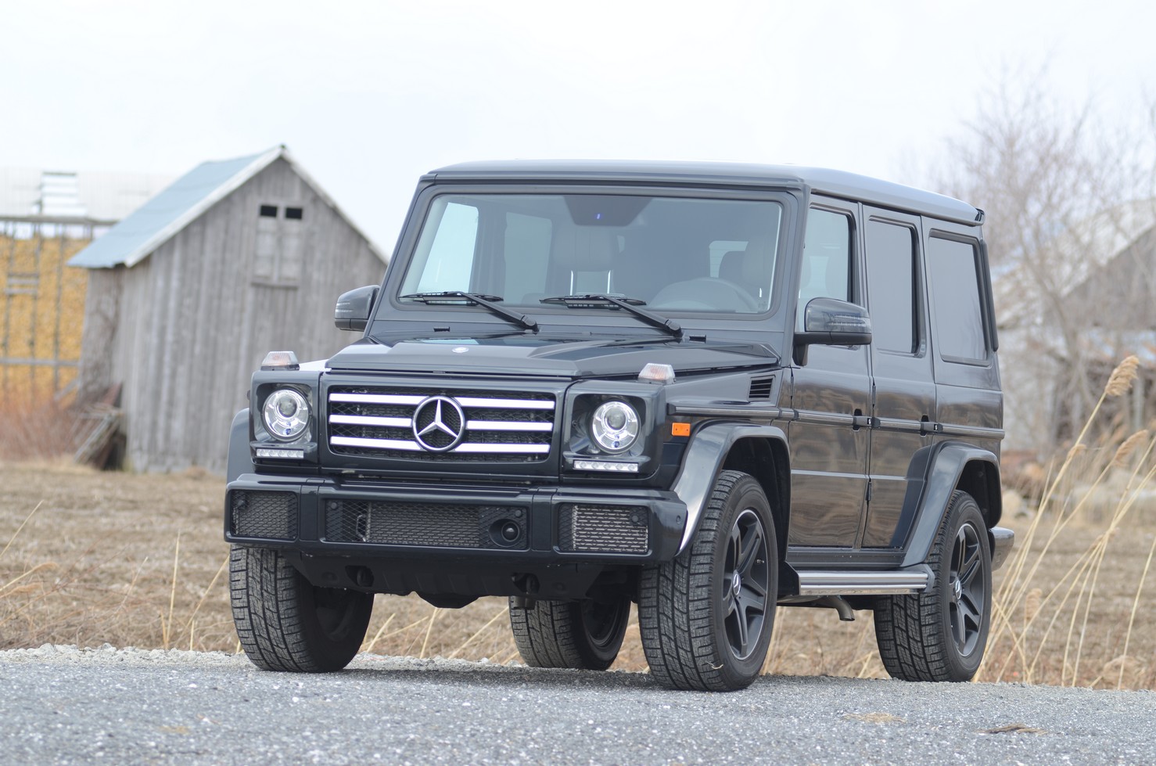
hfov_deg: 11.8
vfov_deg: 7.9
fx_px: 5576
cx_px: 578
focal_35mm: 174
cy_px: 383
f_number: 5
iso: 100
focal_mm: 116
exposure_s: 1/400
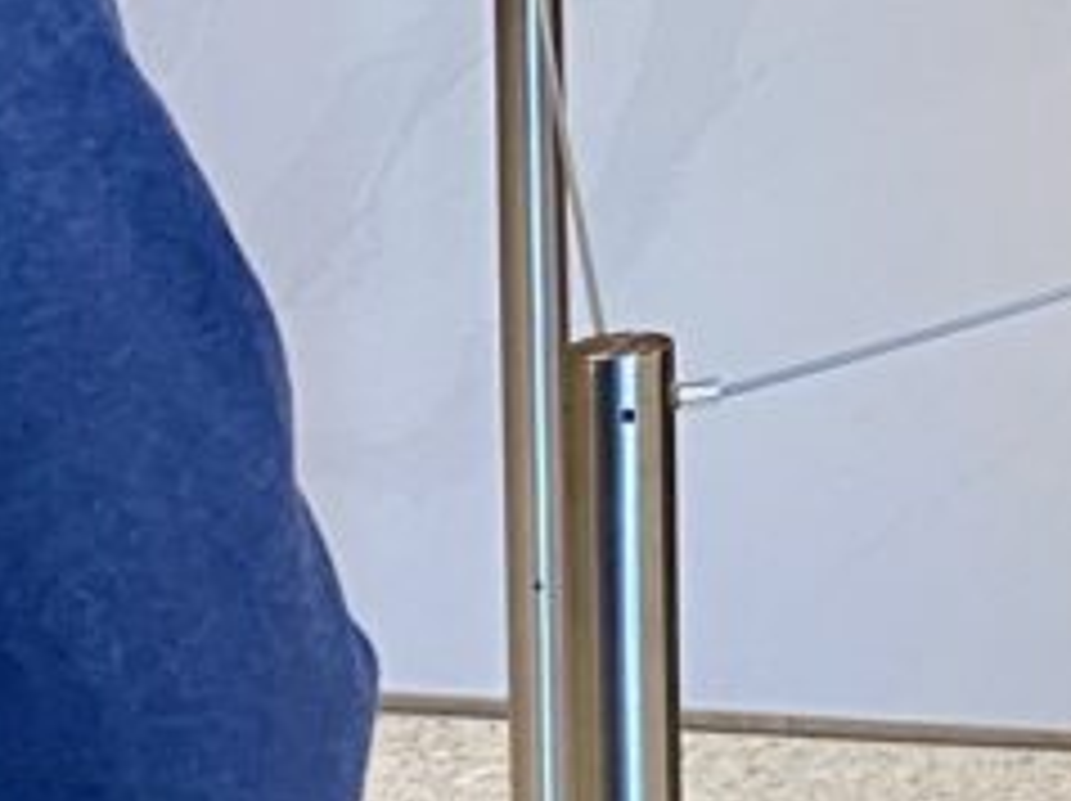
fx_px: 5069
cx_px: 2390
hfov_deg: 10.7
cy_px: -862
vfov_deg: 8.5
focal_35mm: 164
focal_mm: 4.25
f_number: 1.8
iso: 200
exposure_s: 1/60
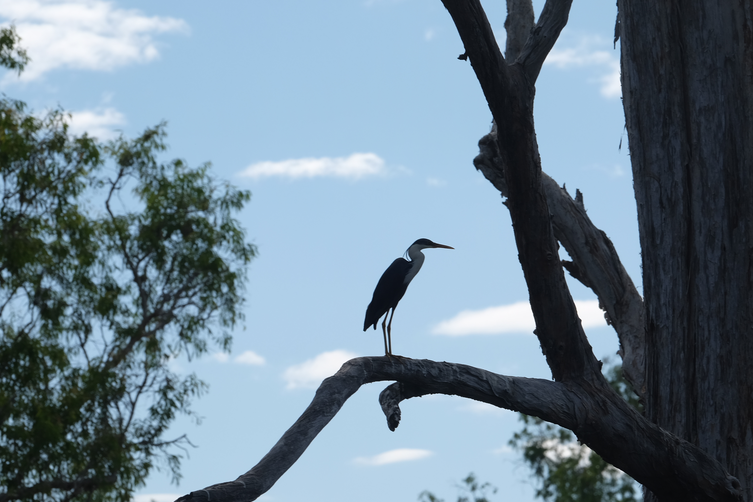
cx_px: 432
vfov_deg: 4.9
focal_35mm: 279
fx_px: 5836
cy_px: 265
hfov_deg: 7.4
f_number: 10
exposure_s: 1/400
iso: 200
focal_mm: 140
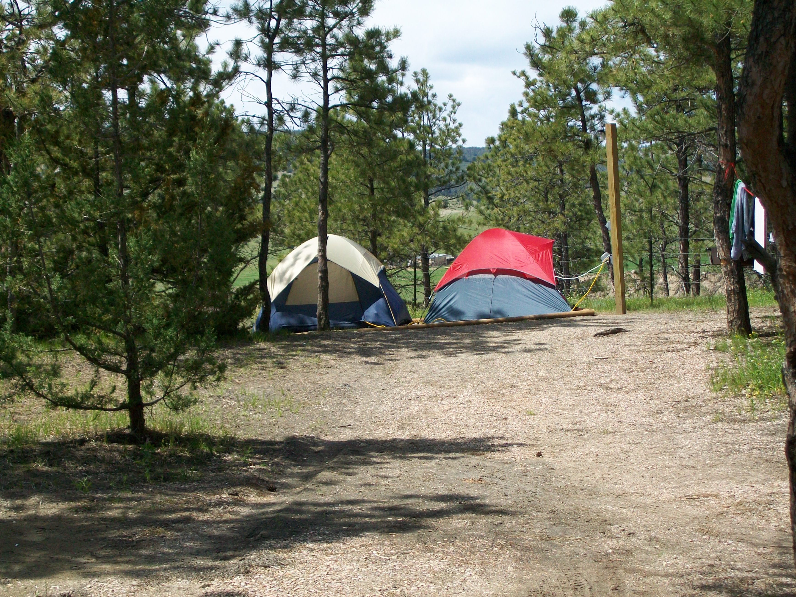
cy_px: 298
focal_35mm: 70
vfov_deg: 21.0
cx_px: 398
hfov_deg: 27.8
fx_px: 1610
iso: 64
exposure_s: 1/500
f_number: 3.8
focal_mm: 11.6
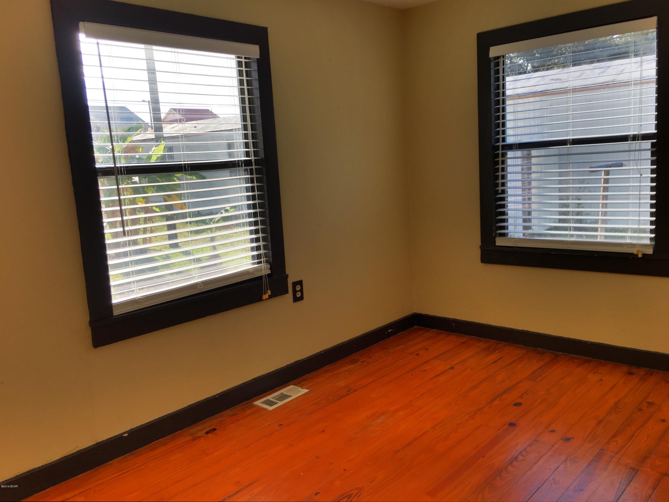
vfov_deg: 48.2
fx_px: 560
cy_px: 251
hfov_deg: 61.7
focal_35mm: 29
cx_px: 334
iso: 25
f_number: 2.2
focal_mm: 4.15
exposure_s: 1/527
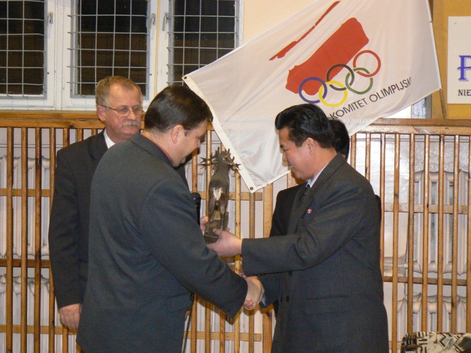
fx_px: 1170
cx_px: 236
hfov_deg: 22.8
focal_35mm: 86
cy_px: 176
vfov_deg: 17.2
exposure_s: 1/30
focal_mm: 14.3
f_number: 3.2
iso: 320
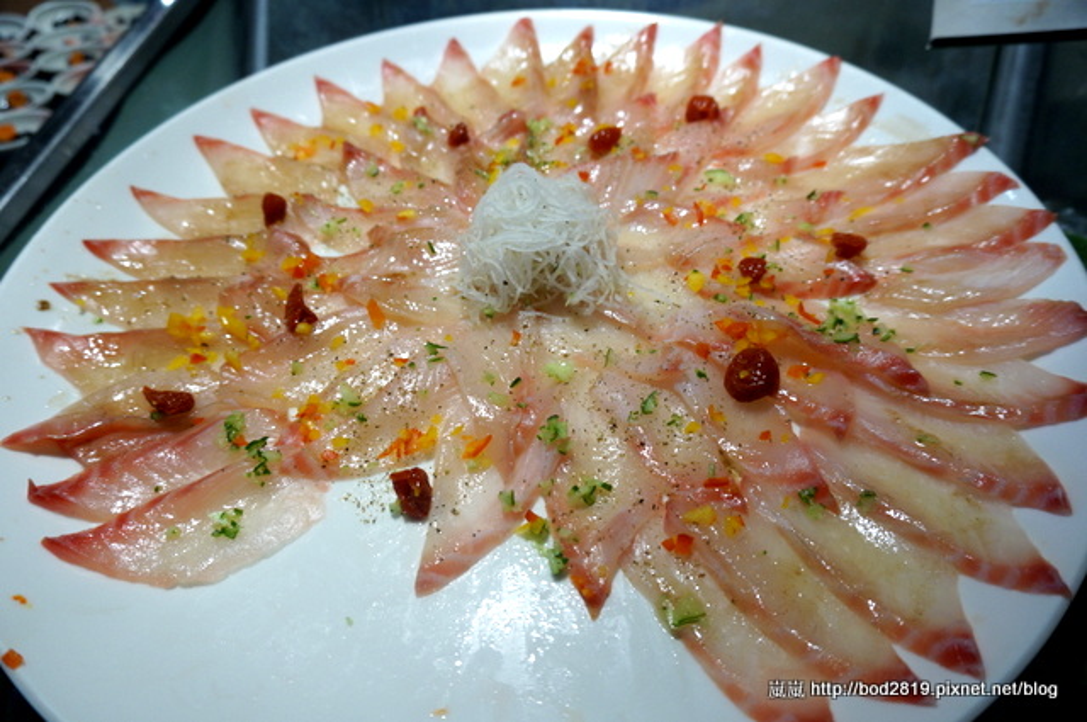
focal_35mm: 24
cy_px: 361
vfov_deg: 53.0
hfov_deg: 73.8
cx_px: 544
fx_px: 724
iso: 250
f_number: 4
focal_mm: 16
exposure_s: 1/60
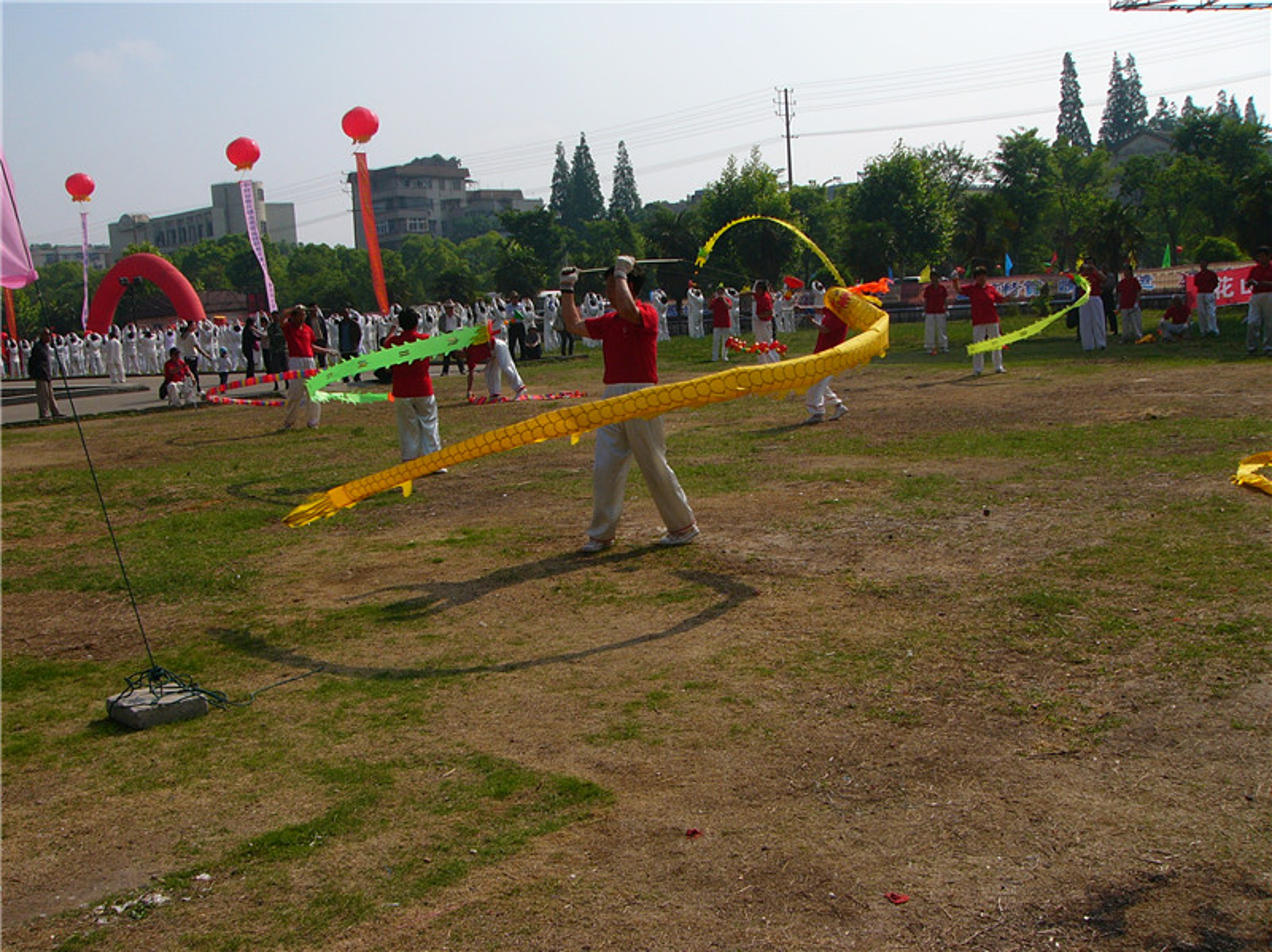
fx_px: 1432
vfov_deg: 36.8
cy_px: 476
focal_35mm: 39
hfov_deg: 47.9
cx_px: 636
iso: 50
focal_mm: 6.5
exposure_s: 1/1000
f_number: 4
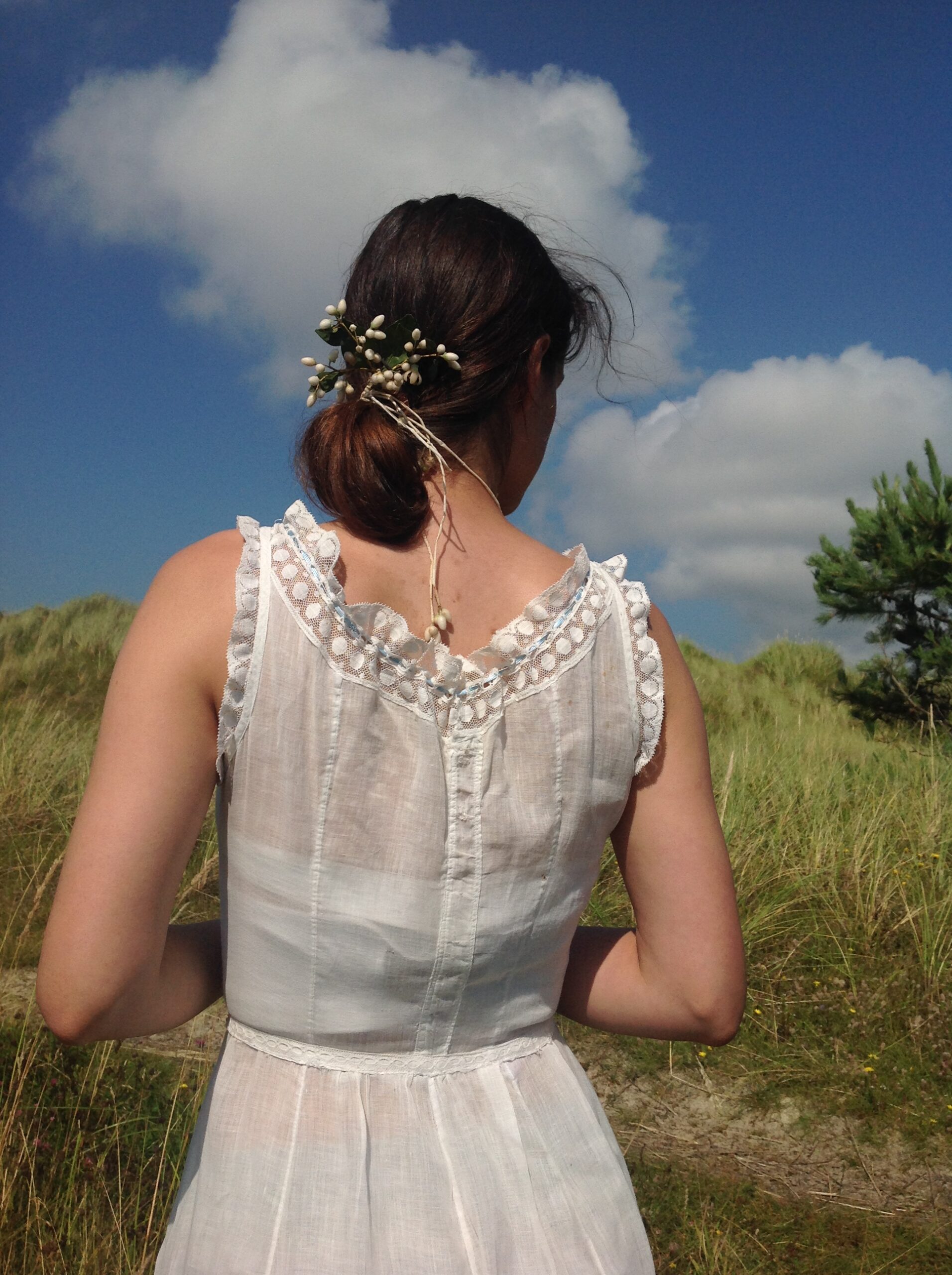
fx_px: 1287
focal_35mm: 35
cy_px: 638
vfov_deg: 52.7
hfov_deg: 40.6
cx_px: 476
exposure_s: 1/6061
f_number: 2.4
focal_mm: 4.28
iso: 50
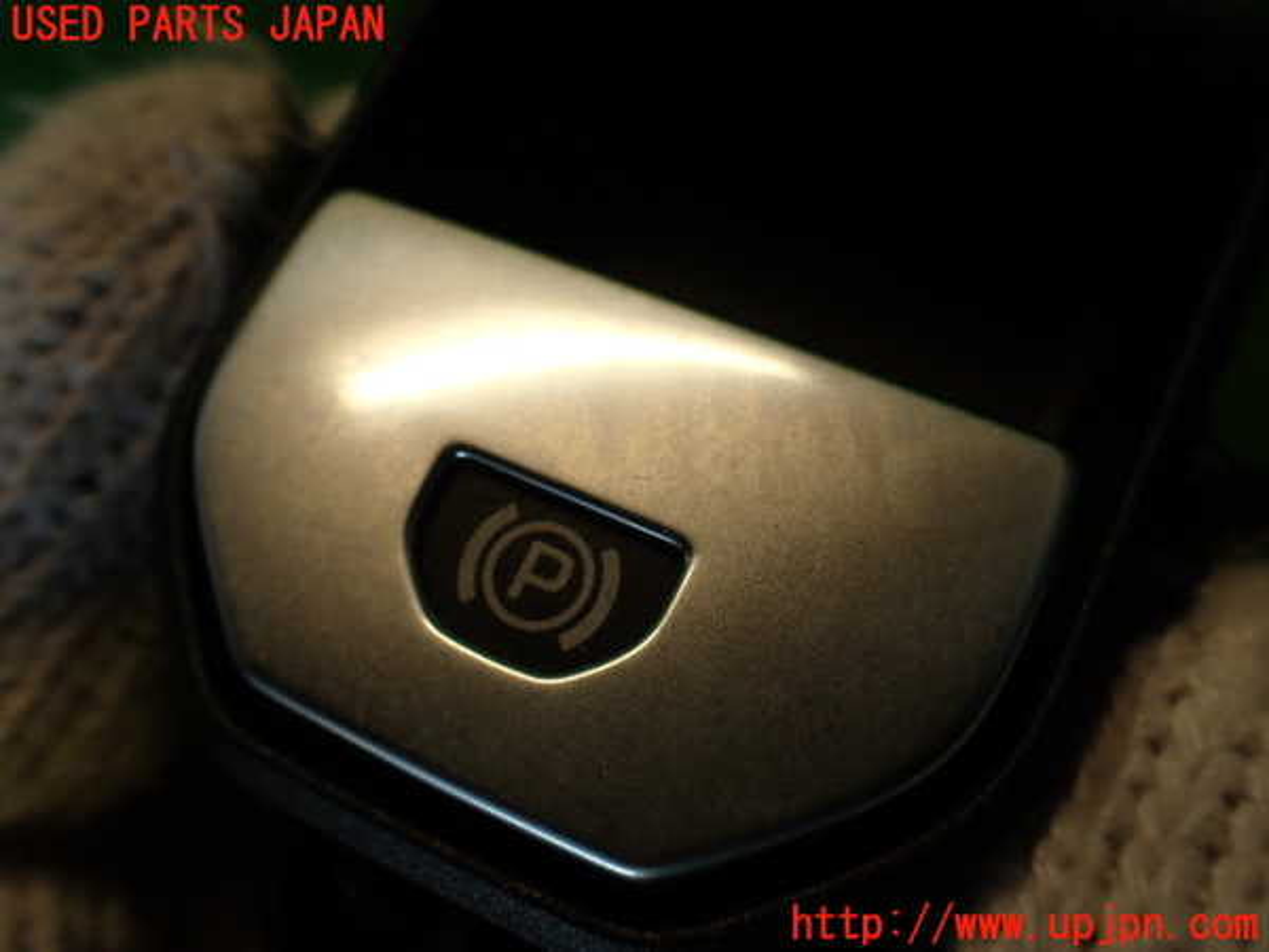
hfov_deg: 60.0
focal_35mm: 30
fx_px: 1100
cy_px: 476
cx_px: 634
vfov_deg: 46.8
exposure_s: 1/60
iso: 100
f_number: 3.2
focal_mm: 5.4
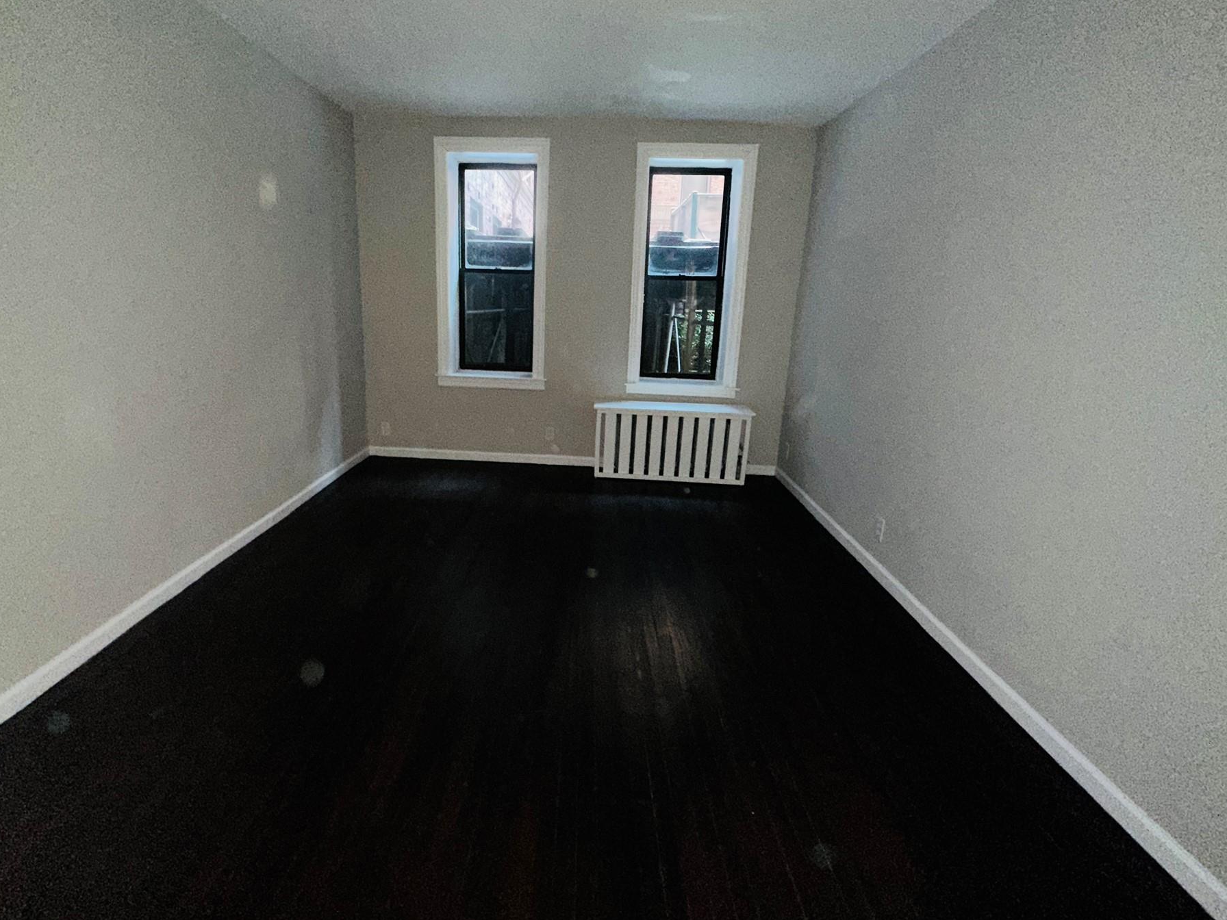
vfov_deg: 78.0
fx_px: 567
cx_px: 563
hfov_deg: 94.3
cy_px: 424
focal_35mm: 16
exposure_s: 1/30
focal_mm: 2.22
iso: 320
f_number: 2.2
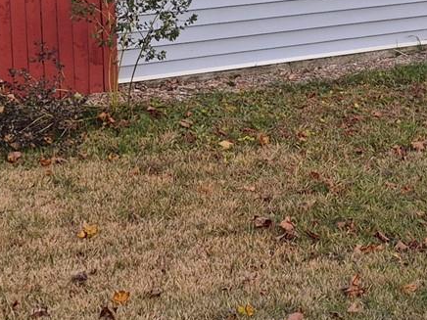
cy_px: 3
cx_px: 479
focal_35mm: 108
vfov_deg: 13.5
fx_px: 1332
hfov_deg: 17.5
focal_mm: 5.4
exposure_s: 1/324
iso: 25
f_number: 1.8
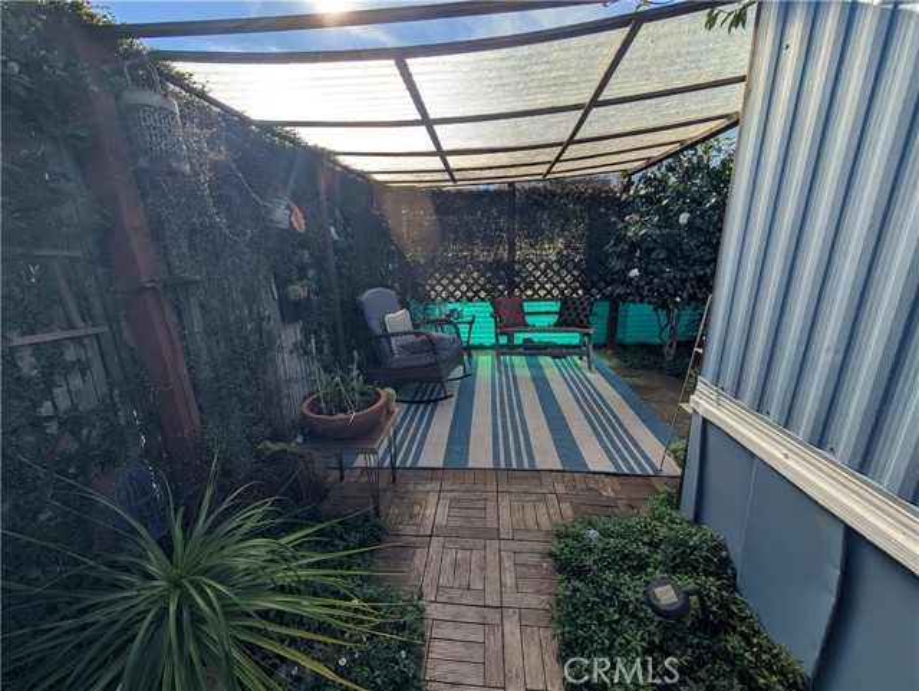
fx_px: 319
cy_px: 346
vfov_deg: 94.6
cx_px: 460
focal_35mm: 12
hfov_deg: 110.5
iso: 77
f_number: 1.7
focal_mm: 2.02
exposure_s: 1/7299
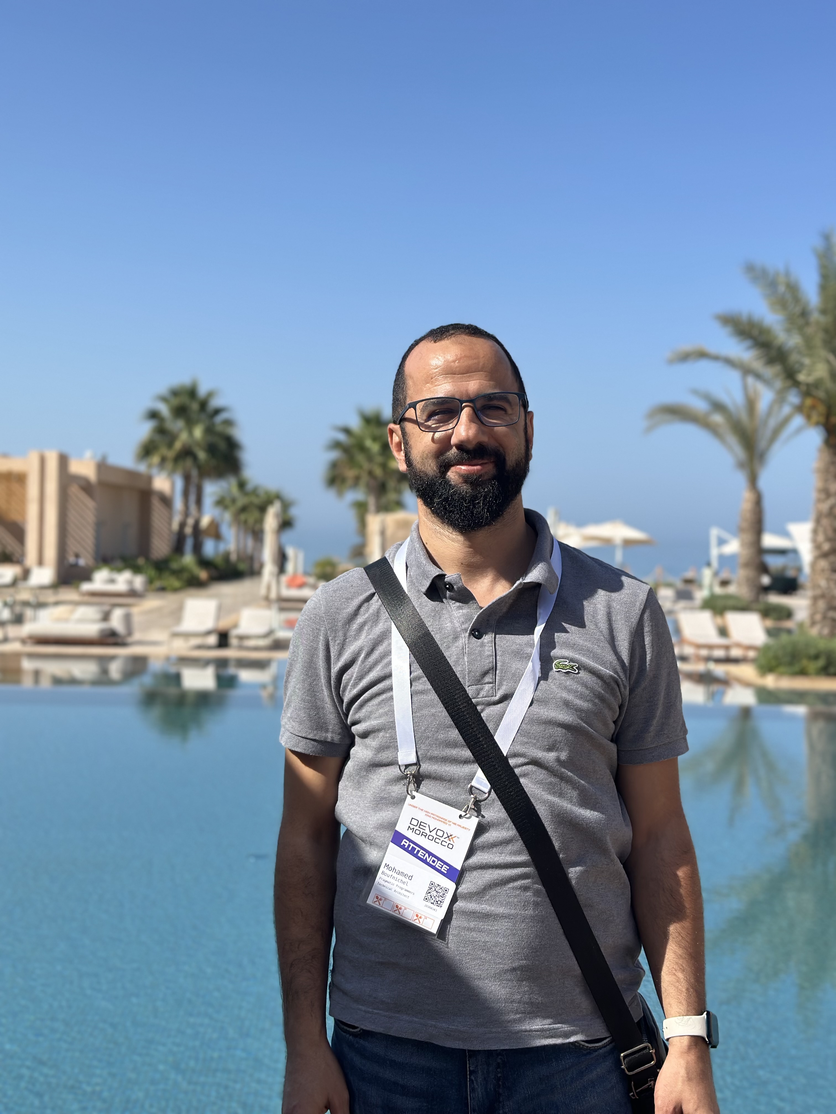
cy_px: 557
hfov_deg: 30.3
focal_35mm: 48
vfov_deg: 39.7
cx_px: 418
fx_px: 1546
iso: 100
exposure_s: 1/5556
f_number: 1.78
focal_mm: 6.86
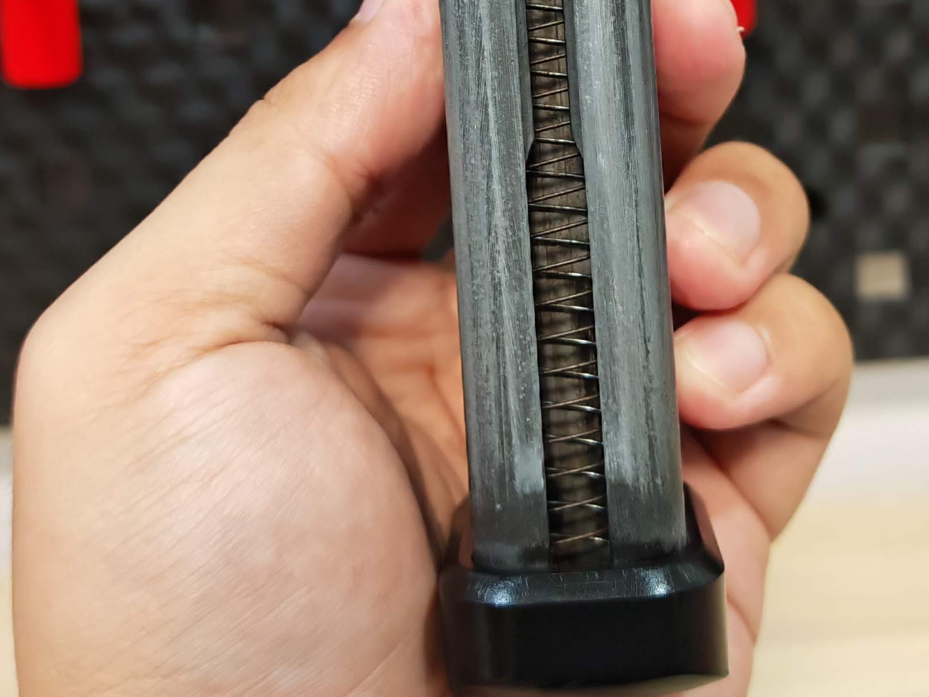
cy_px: 3
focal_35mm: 61
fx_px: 1637
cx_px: 506
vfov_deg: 23.1
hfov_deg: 31.7
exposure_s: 1/67
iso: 500
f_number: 2
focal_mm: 6.83
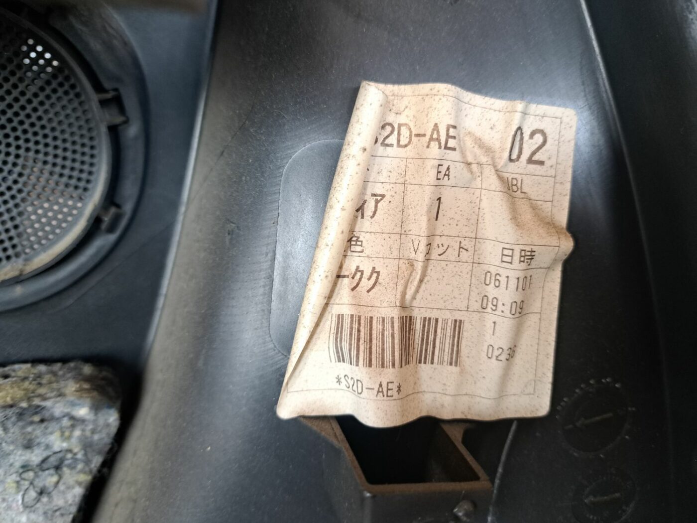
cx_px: 348
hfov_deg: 71.6
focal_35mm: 24
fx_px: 483
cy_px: 262
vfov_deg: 56.8
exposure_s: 1/50
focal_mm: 5.23
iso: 250
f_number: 1.8
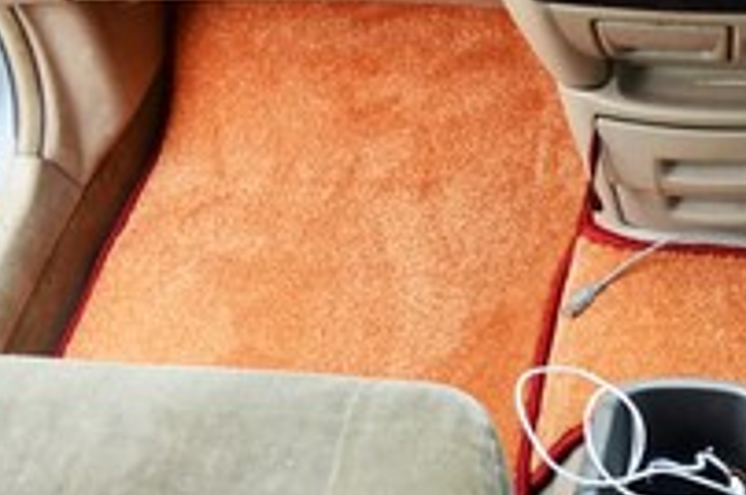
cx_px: 720
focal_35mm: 56
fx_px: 1159
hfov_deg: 33.1
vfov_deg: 24.1
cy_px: 214
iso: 800
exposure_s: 1/60
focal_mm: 18
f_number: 4
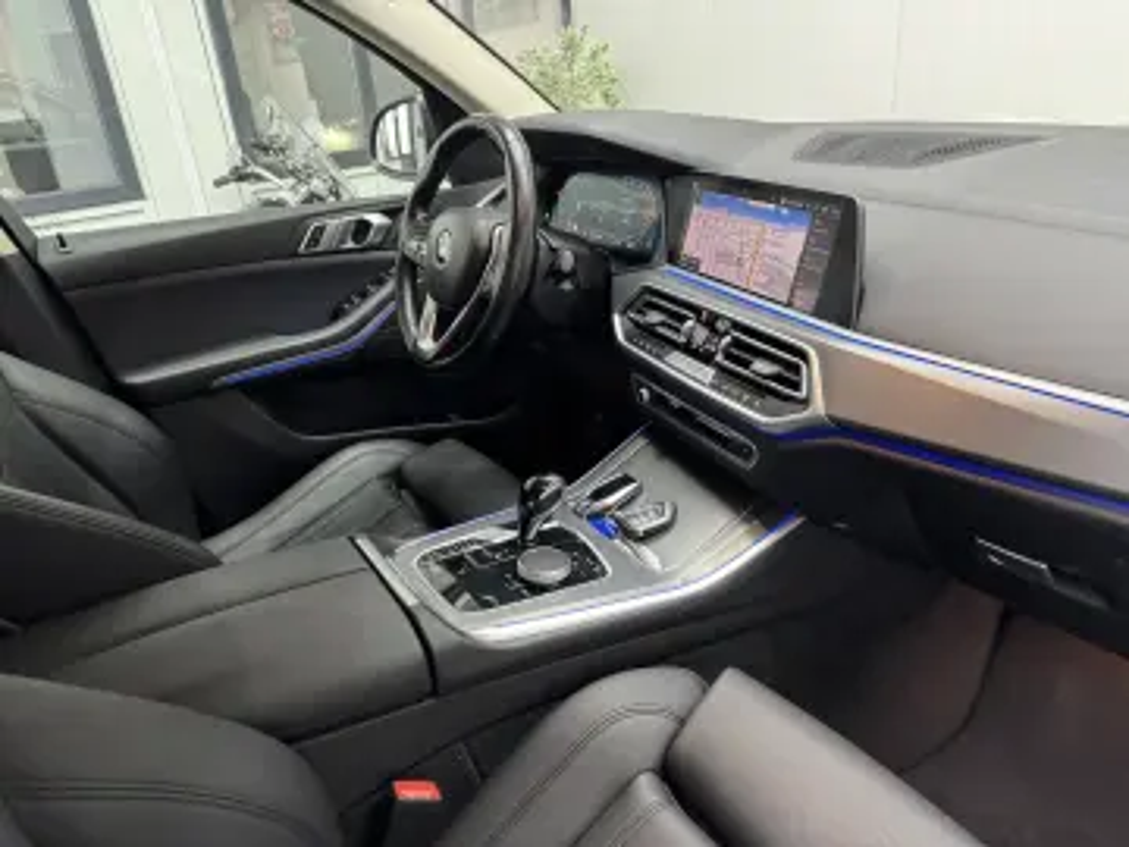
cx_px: 564
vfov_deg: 56.8
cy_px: 424
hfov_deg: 71.6
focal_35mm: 24
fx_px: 783
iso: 500
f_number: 1.78
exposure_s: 1/49
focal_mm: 6.76
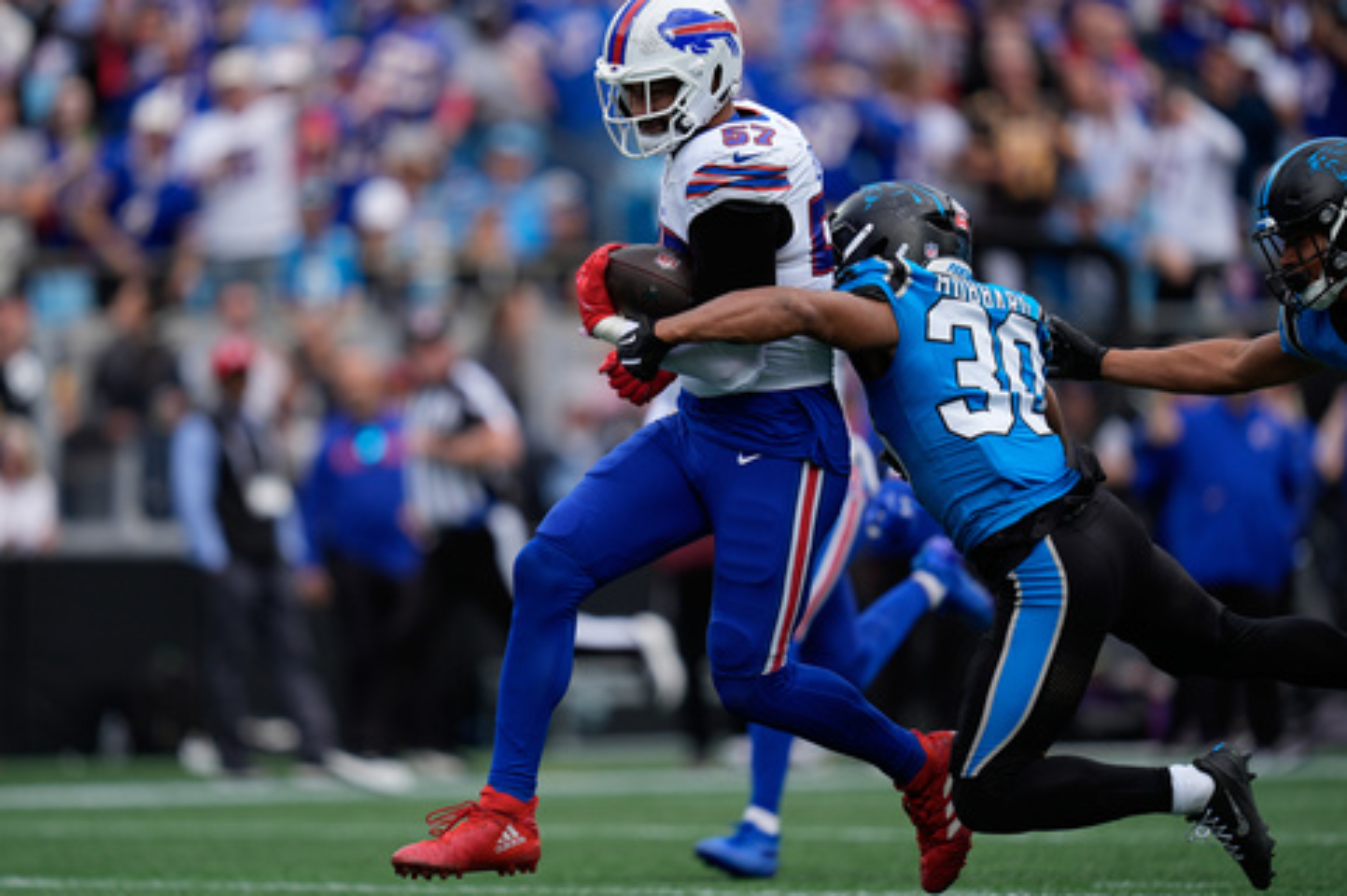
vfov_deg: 3.2
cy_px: 430
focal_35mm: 426
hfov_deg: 4.8
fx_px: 15928
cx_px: 683
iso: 250
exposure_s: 1/2000
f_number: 2.8
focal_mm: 400
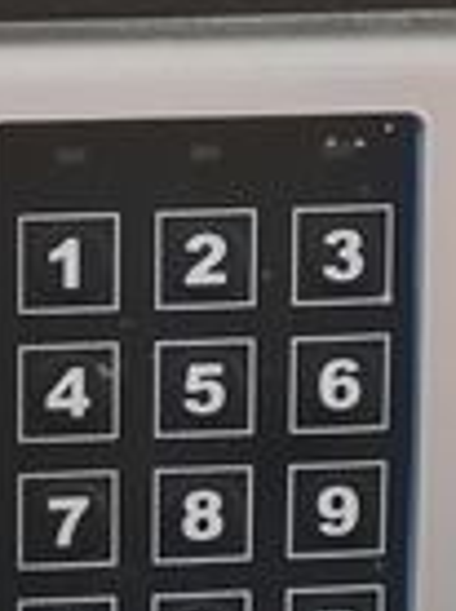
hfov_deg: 7.8
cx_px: 9
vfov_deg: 10.3
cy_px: -155
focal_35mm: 189
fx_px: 3330
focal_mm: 5.4
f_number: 1.8
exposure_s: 1/25
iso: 1000
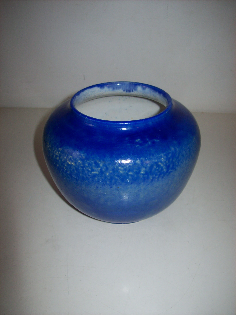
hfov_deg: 39.6
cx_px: 118
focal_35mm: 36
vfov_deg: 51.4
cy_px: 158
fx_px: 327
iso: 80
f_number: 2.7
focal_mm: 6
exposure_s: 1/64
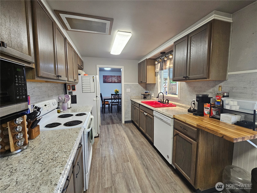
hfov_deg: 106.2
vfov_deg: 89.9
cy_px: 96
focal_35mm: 13
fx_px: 97
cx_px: 128
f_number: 2.2
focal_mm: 2.2
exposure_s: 1/60
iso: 160
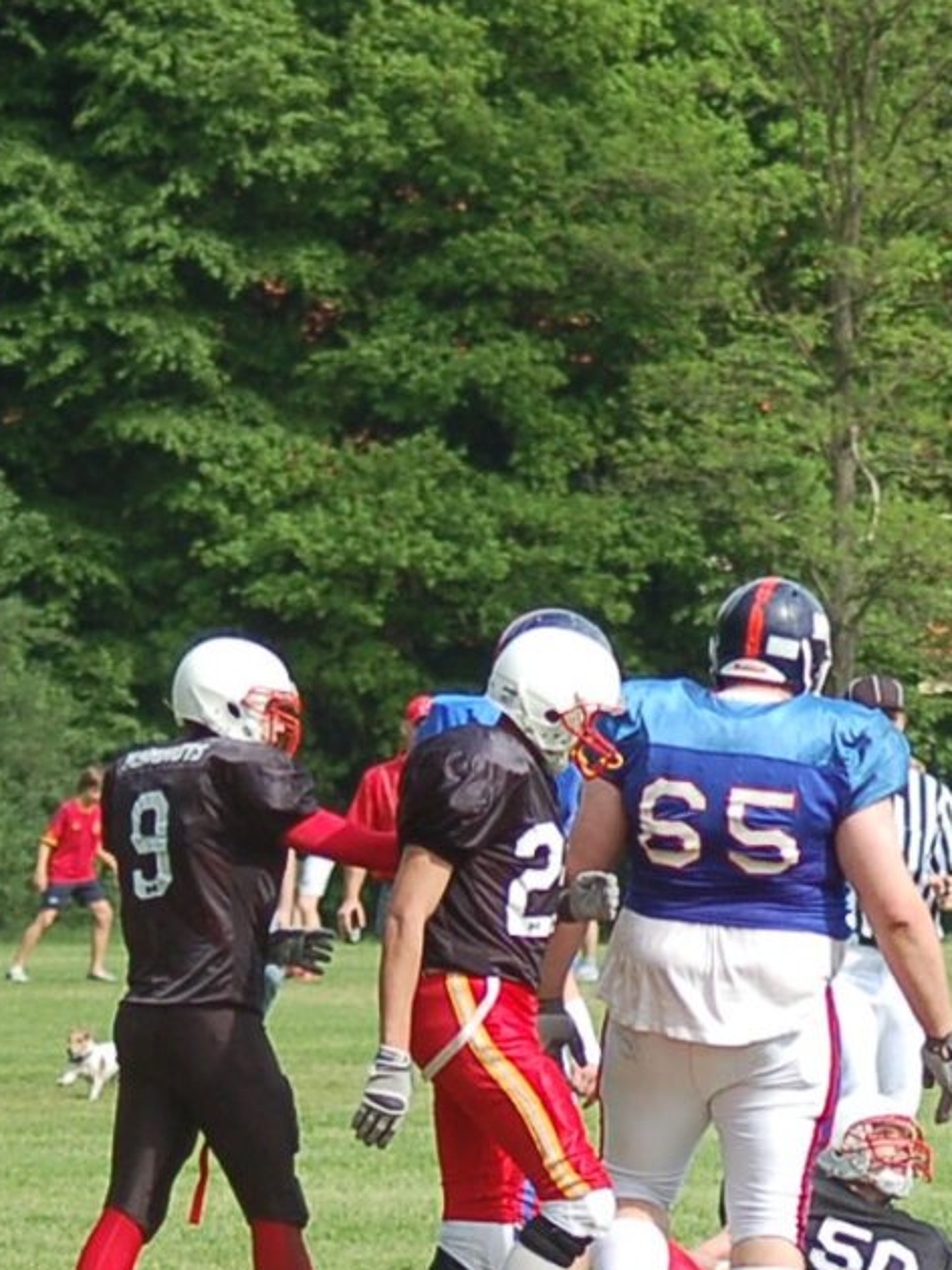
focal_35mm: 352
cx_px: 1644
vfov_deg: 5.6
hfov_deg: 4.2
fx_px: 12916
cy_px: 704
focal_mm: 70
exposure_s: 1/1000
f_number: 4
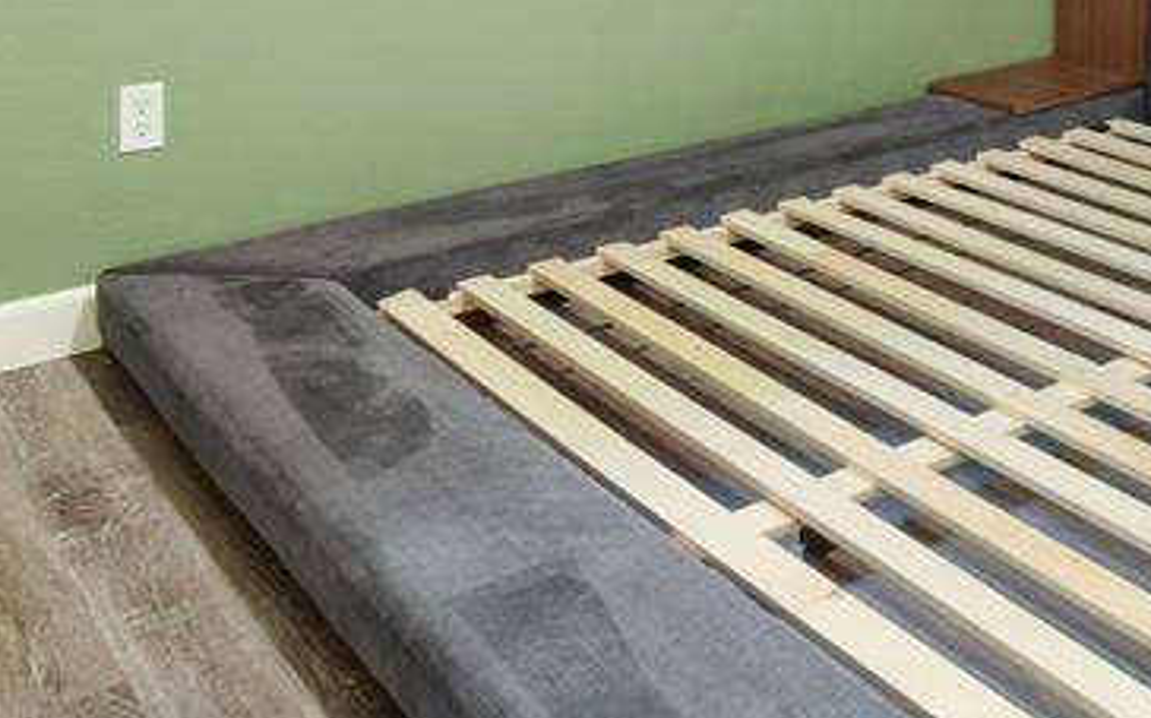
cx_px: 857
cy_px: -51
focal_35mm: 43
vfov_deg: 27.5
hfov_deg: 44.8
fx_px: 1348
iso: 320
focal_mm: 10
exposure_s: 1.3
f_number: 8
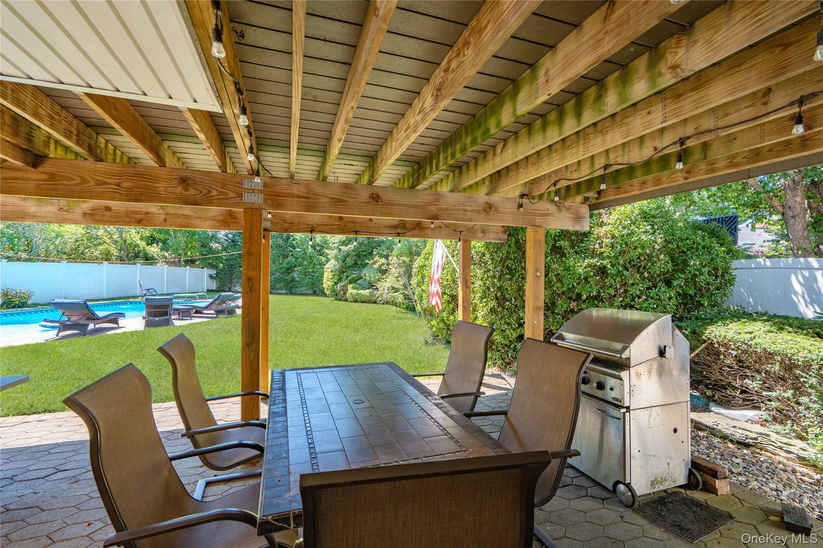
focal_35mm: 16
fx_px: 366
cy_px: 274
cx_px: 412
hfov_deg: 96.7
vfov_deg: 73.7
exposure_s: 1/320
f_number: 5.6
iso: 500
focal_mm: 16
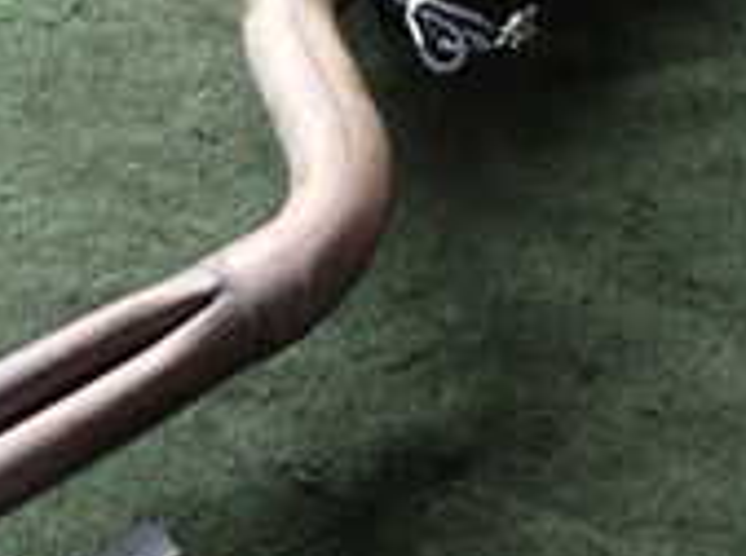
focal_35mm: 89
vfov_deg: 16.4
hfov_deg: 21.9
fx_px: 1914
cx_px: 216
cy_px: 97
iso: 200
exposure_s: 1/40
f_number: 2
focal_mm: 4.5
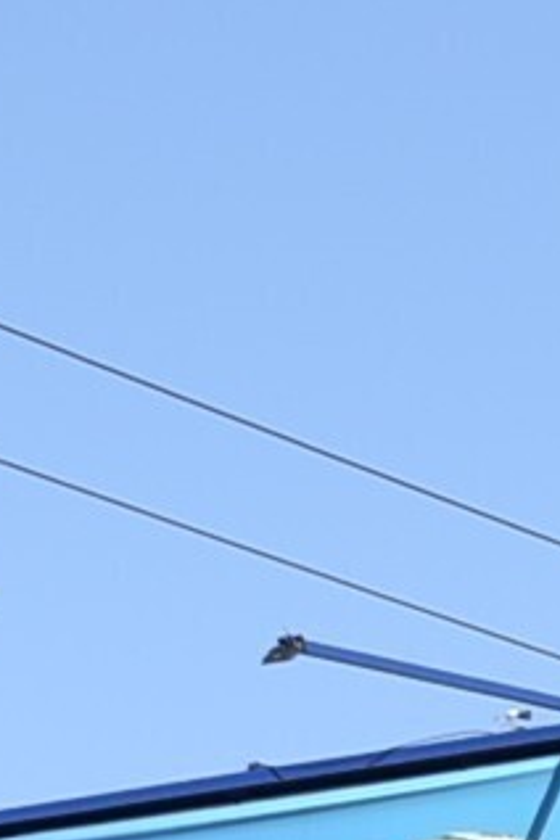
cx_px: 552
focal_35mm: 435
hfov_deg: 3.2
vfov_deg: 4.7
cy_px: 1511
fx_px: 10149
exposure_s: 1/250
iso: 100
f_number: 5.6
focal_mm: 40
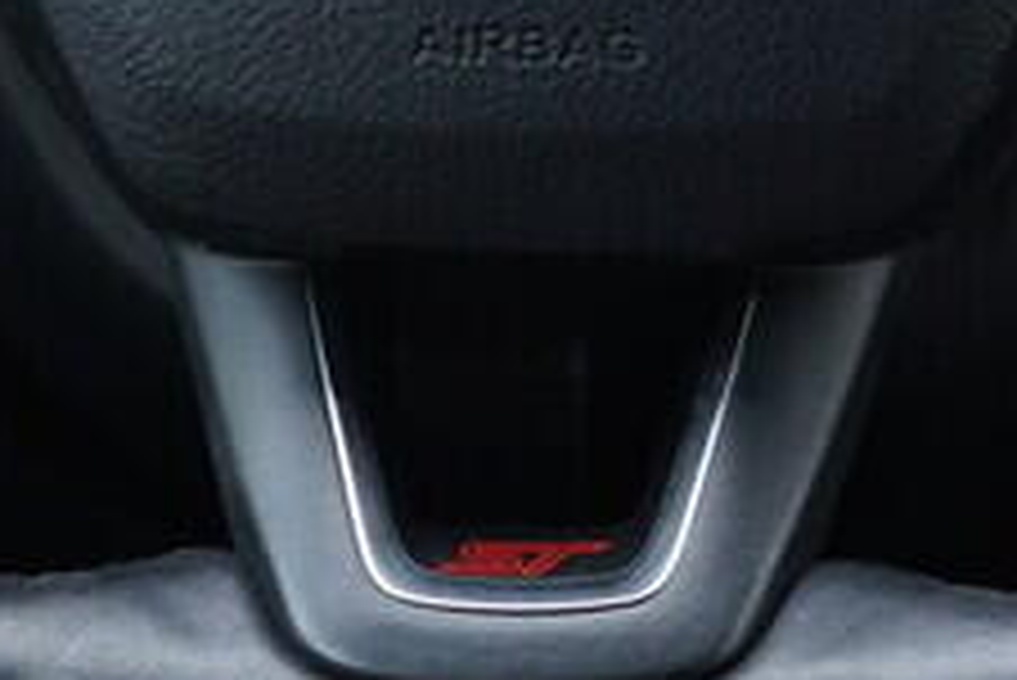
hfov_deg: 12.6
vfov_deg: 8.2
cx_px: 594
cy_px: -430
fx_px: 4608
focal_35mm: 163
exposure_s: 1/40
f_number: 2.8
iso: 250
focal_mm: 24
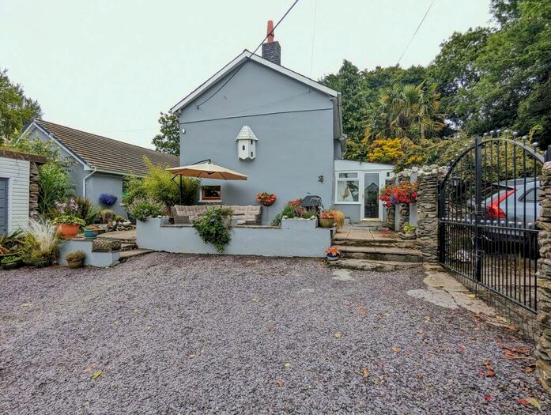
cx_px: 276
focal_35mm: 16
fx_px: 255
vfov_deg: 78.3
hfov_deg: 94.4
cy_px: 208
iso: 50
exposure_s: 1/318
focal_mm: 2.35
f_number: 2.2
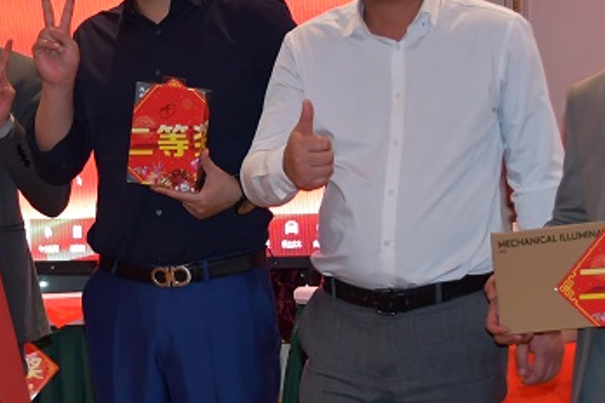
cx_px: 172
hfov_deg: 13.7
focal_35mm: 149
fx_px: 2504
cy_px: 219
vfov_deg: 9.2
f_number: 4.2
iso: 1000
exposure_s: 1/60
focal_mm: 32
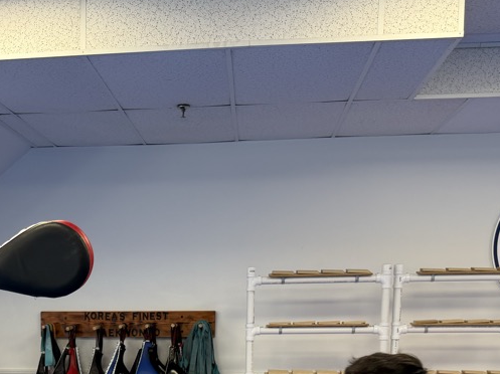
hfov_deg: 32.5
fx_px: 837
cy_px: 421
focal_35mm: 58
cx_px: 118
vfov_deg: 23.5
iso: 125
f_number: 1.78
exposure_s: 1/120
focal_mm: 6.76
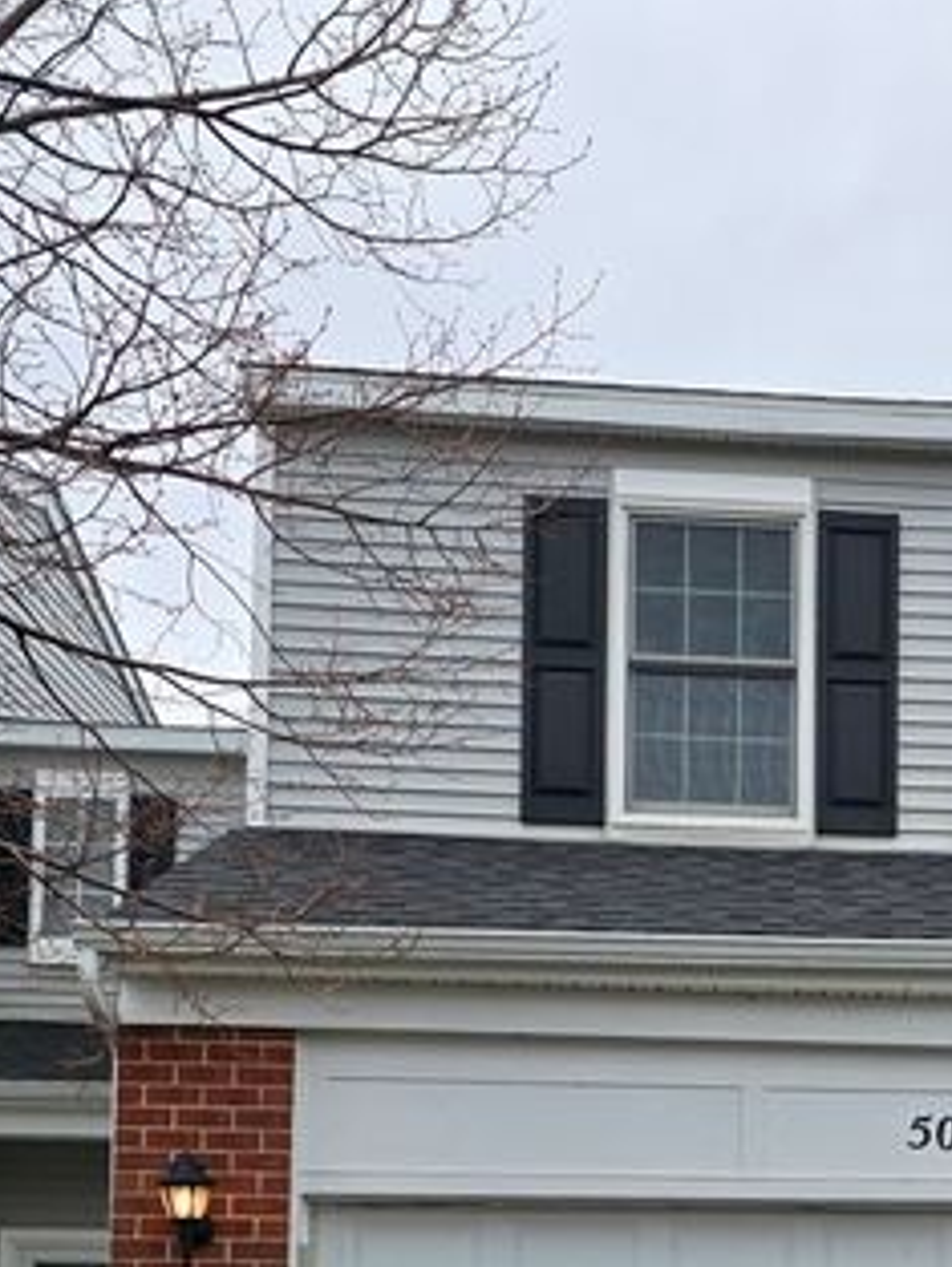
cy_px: 1241
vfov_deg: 35.5
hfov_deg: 28.3
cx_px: 899
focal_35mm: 49
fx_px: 1796
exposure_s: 1/431
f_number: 1.7
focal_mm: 6.3
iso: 12
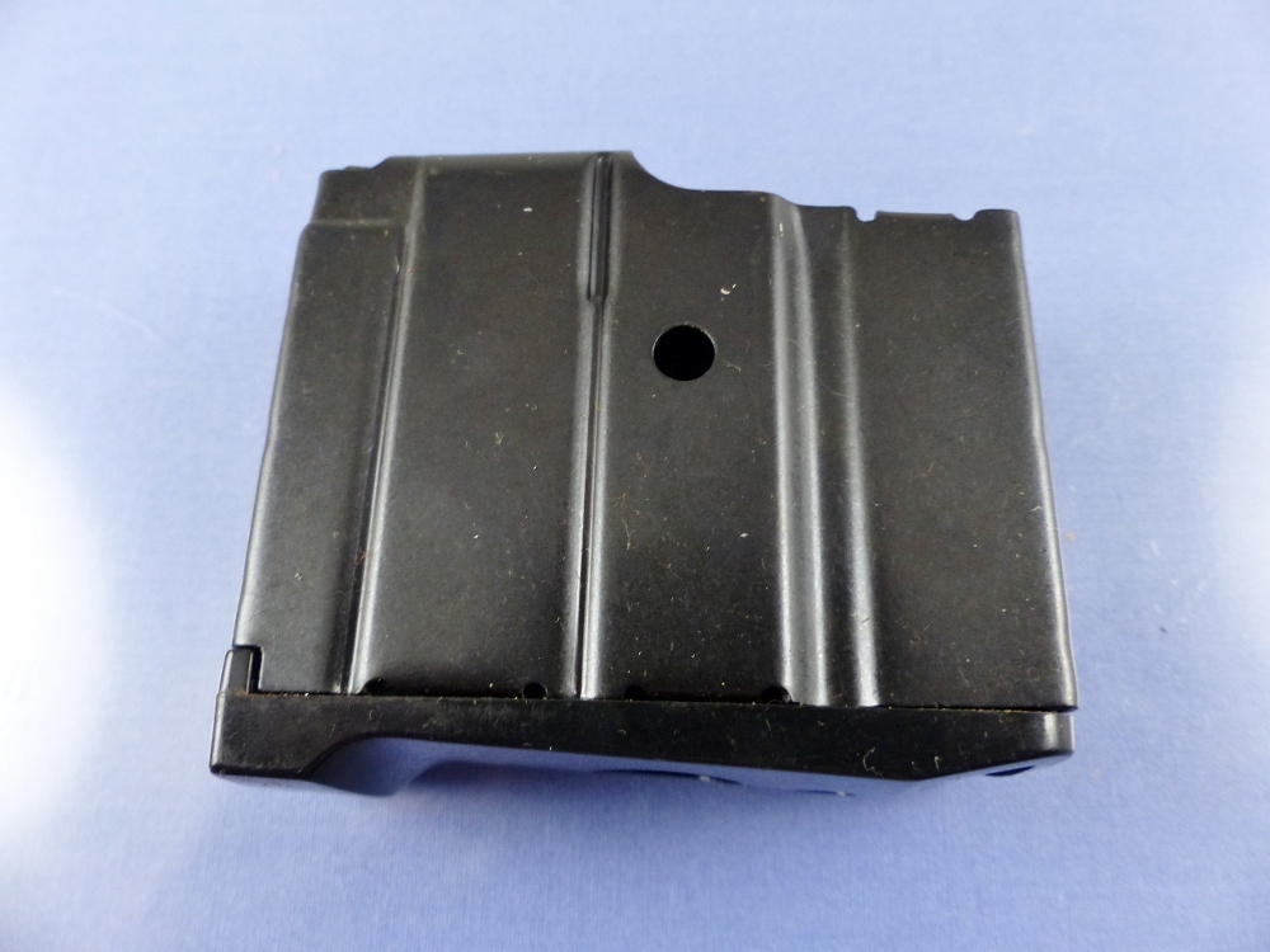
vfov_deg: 54.9
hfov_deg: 69.4
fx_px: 917
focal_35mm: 25
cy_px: 476
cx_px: 635
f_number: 2.8
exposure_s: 1/60
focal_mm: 4.5
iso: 320
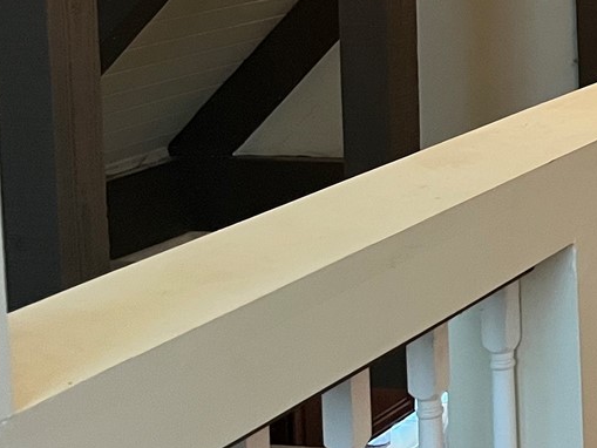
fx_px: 1691
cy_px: -47
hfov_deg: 16.8
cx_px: 1061
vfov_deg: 14.7
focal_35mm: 98
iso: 200
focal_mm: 5.1
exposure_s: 1/60
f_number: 1.6
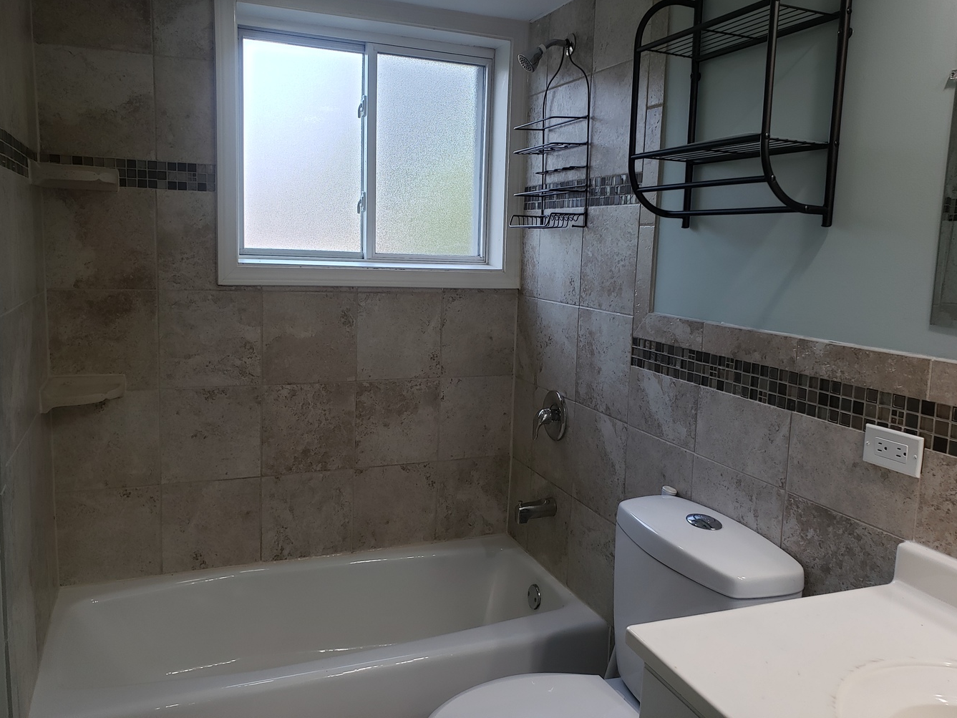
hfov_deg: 63.4
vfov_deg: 49.7
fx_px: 774
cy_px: 332
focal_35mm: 28
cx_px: 494
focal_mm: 4.3
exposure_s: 1/60
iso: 80
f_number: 2.4
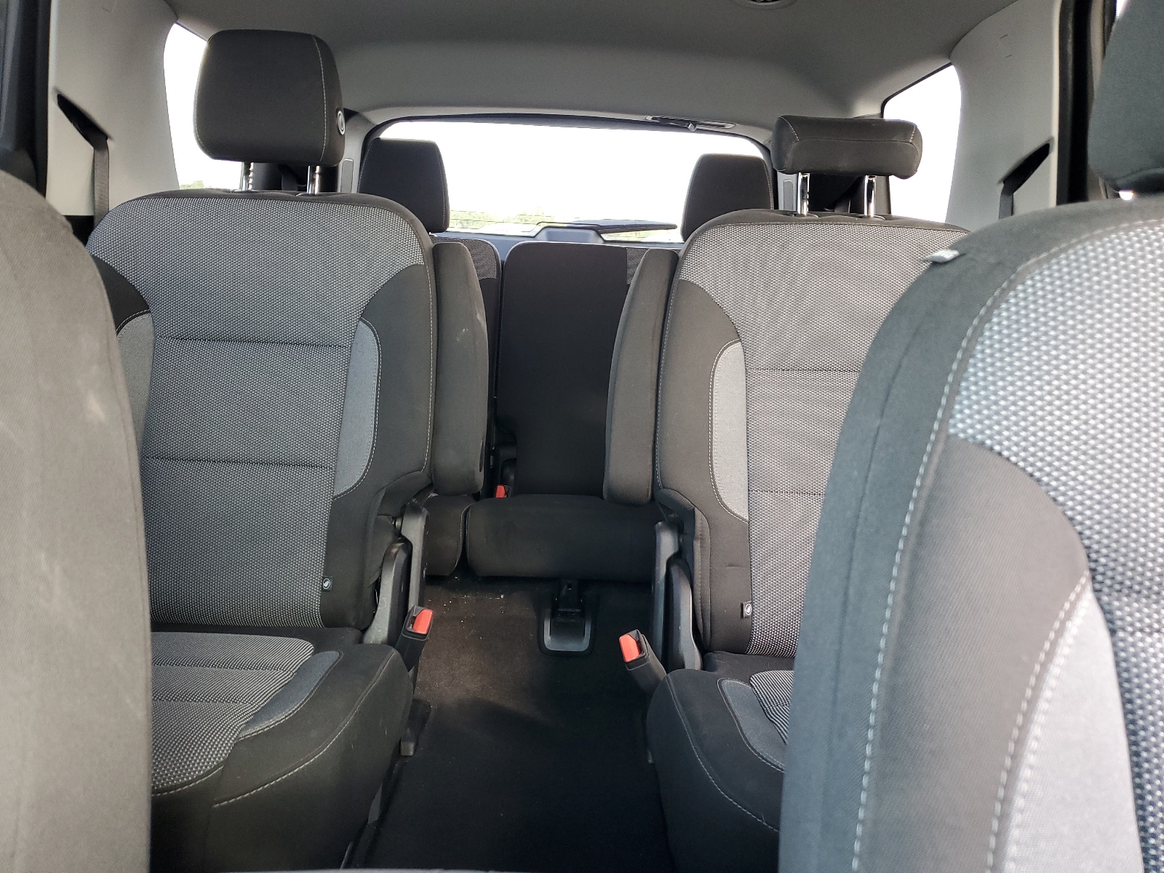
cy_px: 436
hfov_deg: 67.3
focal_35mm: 26
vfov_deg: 53.1
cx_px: 582
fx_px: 874
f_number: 1.5
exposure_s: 1/60.2
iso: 93
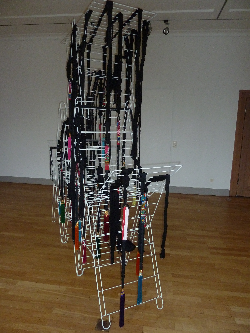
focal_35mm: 25
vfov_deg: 69.4
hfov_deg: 54.9
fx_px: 241
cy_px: 166
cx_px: 125
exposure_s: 1/30
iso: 320
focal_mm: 4.1
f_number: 3.3
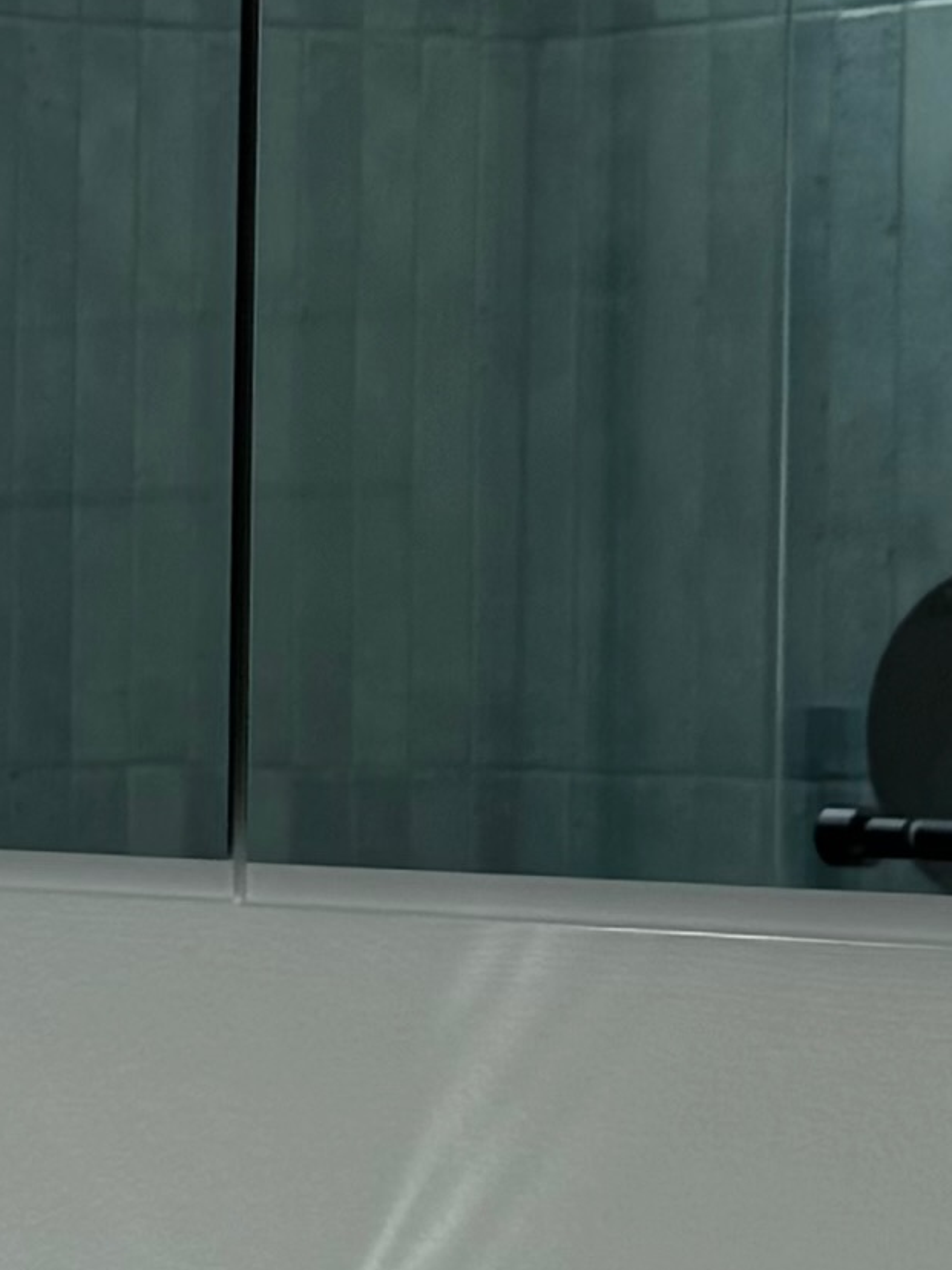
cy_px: 827
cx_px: -1190
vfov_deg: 12.3
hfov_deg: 8.5
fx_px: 5904
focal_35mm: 161
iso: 80
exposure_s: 1/354
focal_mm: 6.76
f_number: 1.78
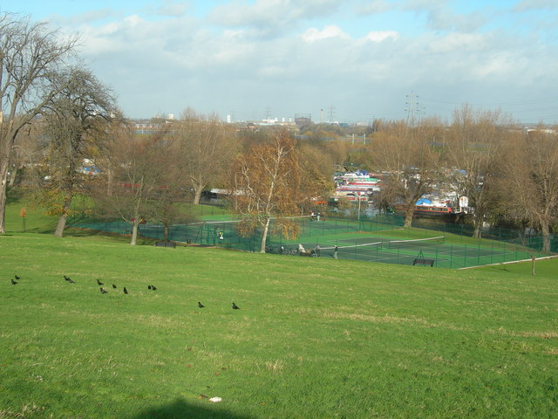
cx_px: 279
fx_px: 983
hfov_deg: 31.7
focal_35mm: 61
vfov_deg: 24.0
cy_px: 210
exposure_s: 1/196
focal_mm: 12.7
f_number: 5.9
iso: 50
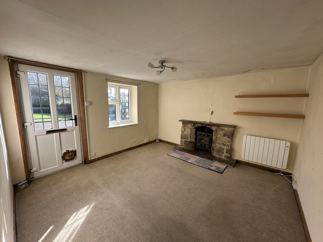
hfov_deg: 102.1
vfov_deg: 85.7
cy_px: 121
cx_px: 162
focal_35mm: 14
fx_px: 131
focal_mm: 2.22
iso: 40
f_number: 2.2
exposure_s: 1/99
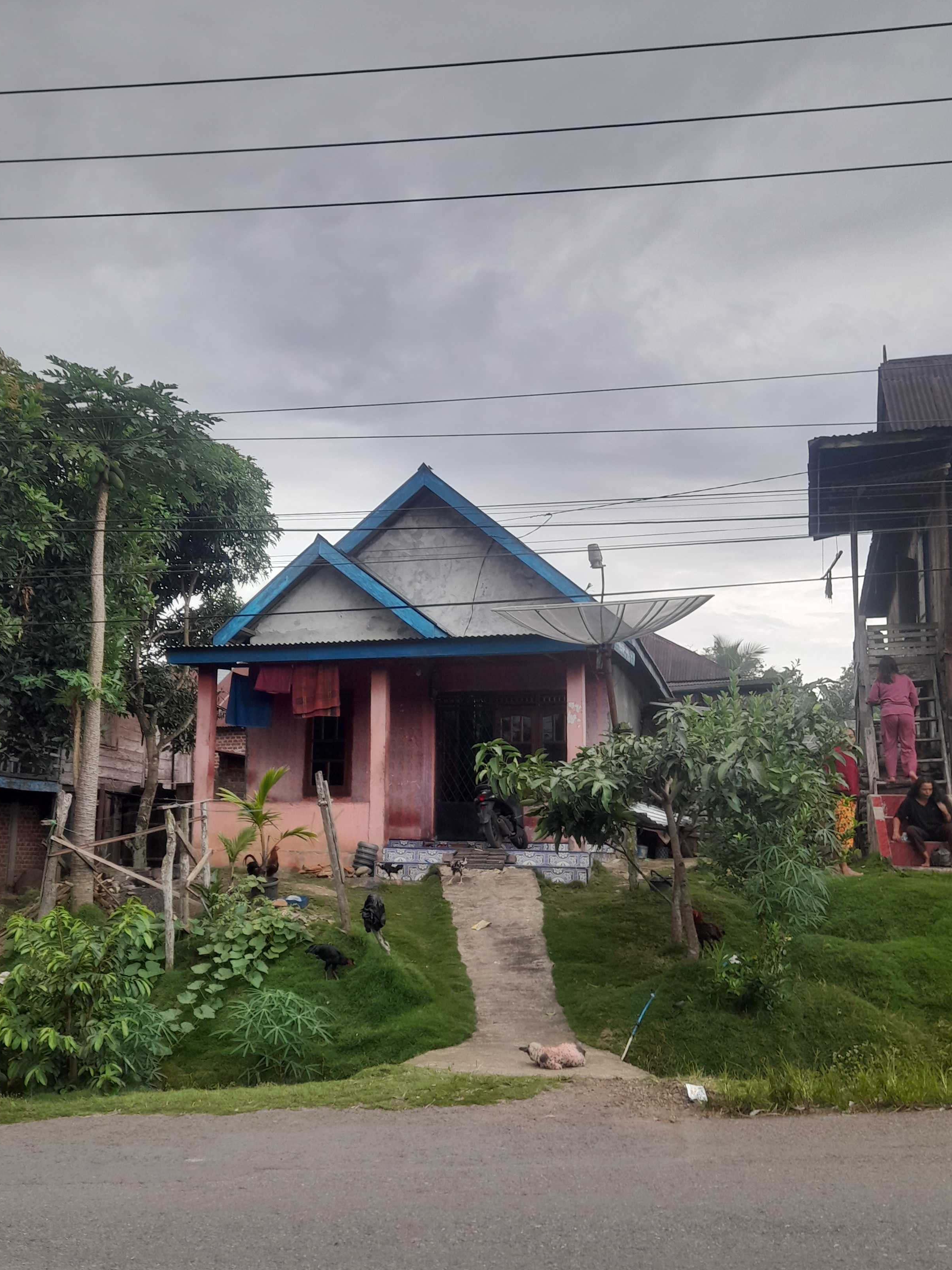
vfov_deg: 58.3
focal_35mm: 31
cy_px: 673
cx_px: 415
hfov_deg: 45.3
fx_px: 1137
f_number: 2
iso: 25
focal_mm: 4.6
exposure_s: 1/50
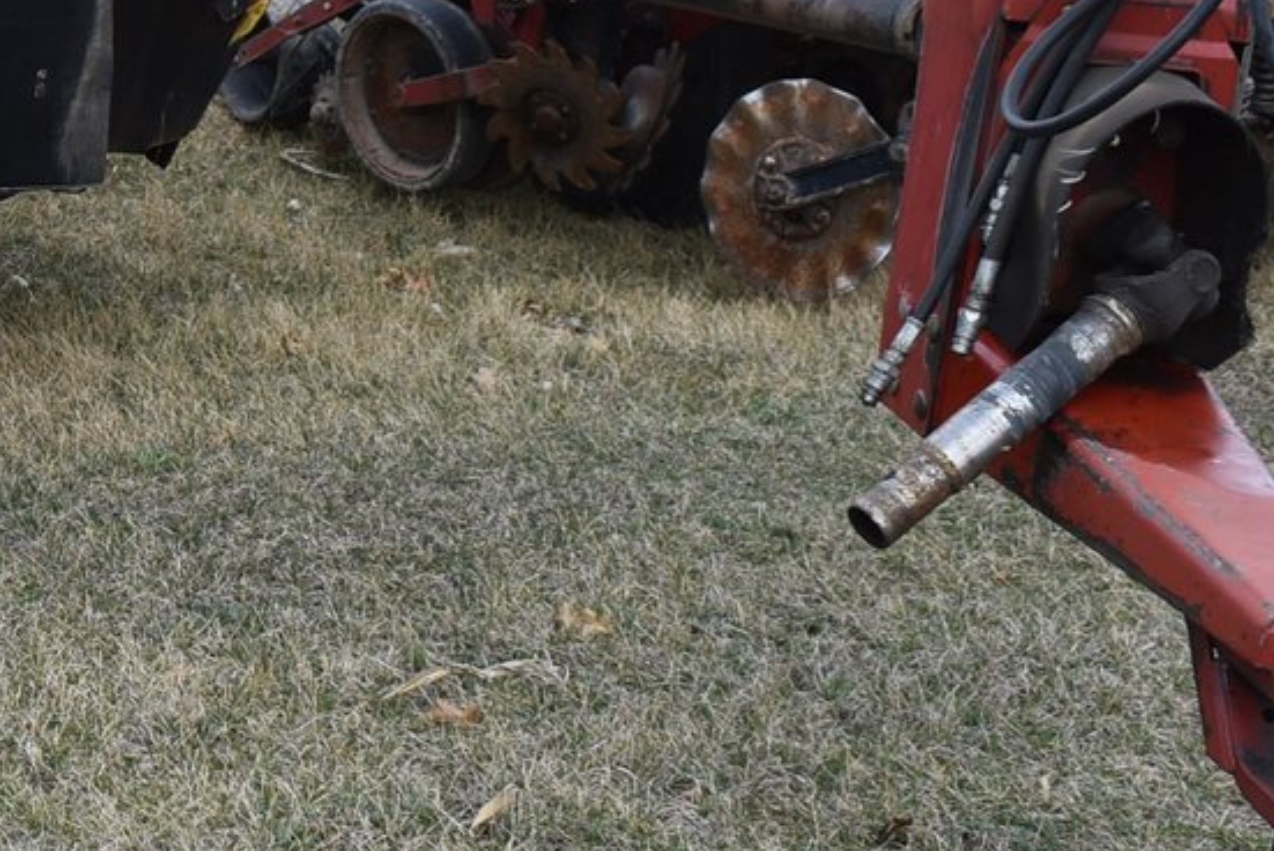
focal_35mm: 116
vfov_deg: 11.8
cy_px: 232
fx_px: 4091
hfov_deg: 16.7
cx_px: -405
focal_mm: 25
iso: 180
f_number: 8
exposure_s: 1/250
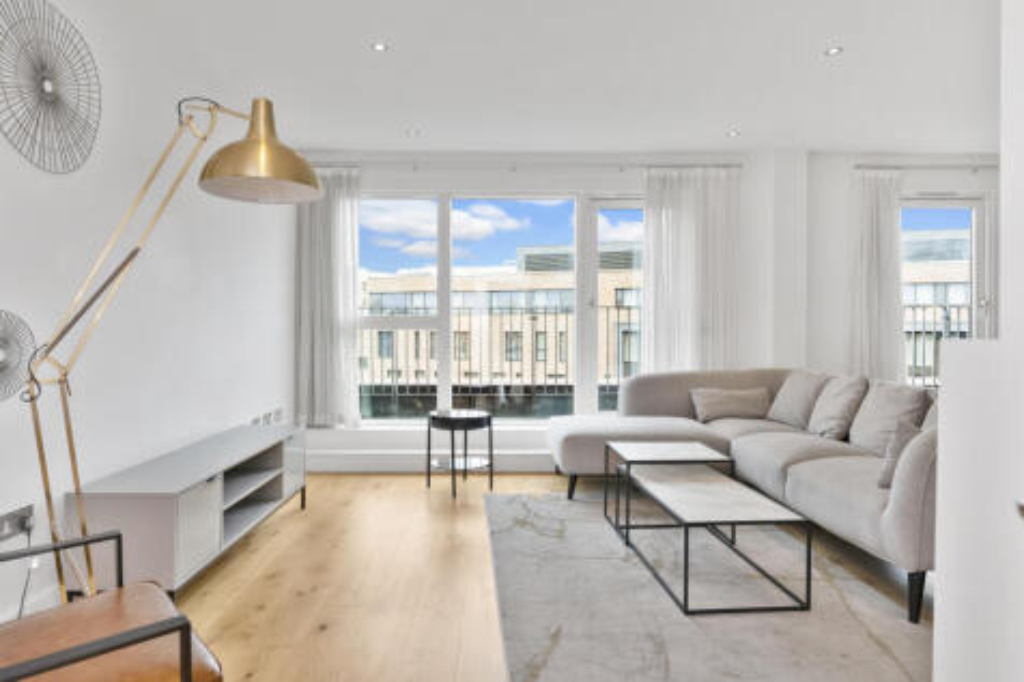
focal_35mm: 20
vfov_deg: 61.9
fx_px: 569
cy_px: 341
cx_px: 512
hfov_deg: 84.0
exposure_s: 1/125
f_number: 5
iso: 200
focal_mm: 20
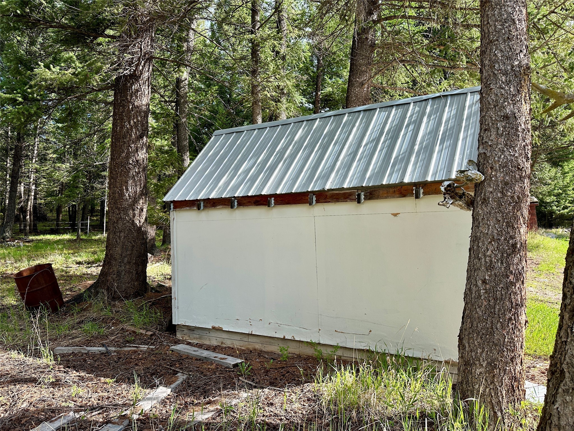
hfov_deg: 71.6
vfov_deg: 56.8
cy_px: 216
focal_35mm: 24
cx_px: 287
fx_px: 398
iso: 80
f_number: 1.78
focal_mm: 6.86
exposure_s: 1/999
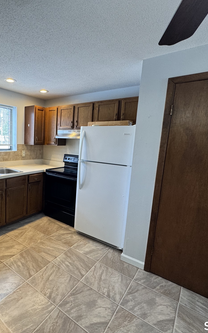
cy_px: 165
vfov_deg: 85.1
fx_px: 181
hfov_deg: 56.1
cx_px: 47
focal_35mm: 20
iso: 160
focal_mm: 2.22
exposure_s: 1/120
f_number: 2.2
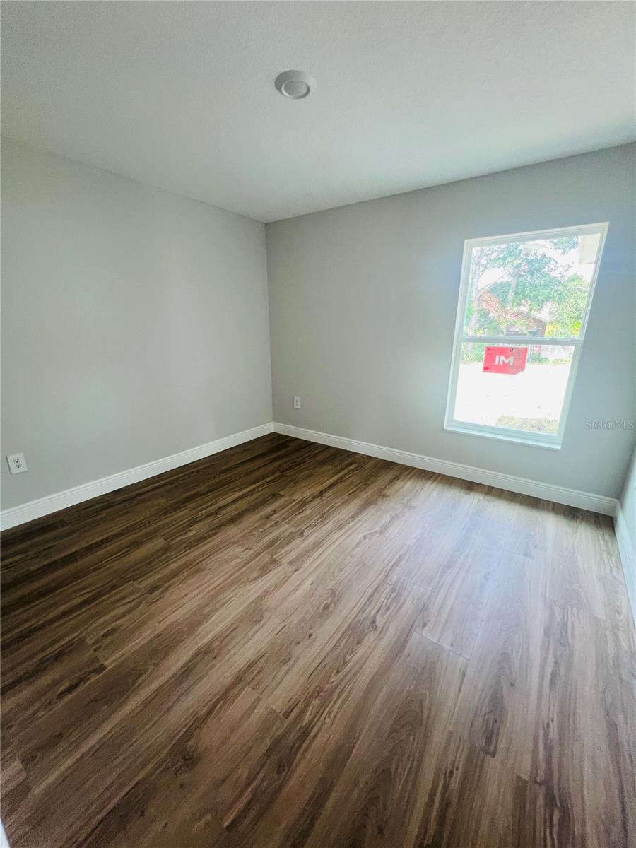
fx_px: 318
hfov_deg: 89.9
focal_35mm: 13
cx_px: 318
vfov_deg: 106.2
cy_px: 424
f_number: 1.8
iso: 160
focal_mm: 1.57
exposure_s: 1/99
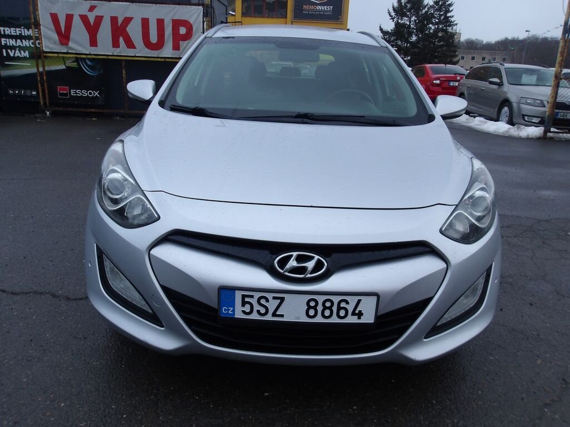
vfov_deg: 51.4
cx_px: 285
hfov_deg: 65.3
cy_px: 214
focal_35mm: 27
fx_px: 445
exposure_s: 1/30
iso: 132
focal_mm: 4.9
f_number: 3
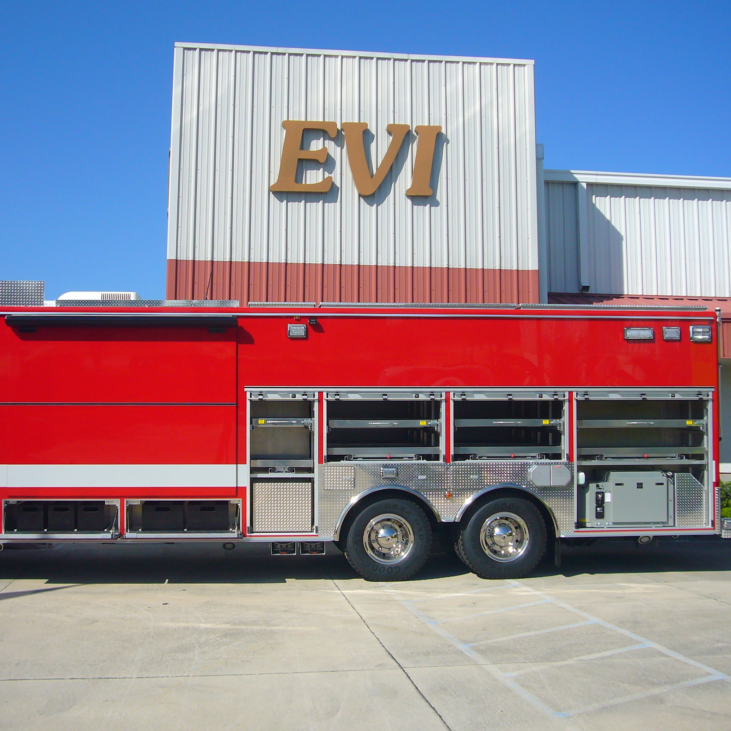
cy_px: 368
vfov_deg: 40.0
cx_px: 301
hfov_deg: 39.9
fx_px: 1003
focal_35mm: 42
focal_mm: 5.7
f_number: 6.3
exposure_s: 1/400
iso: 80
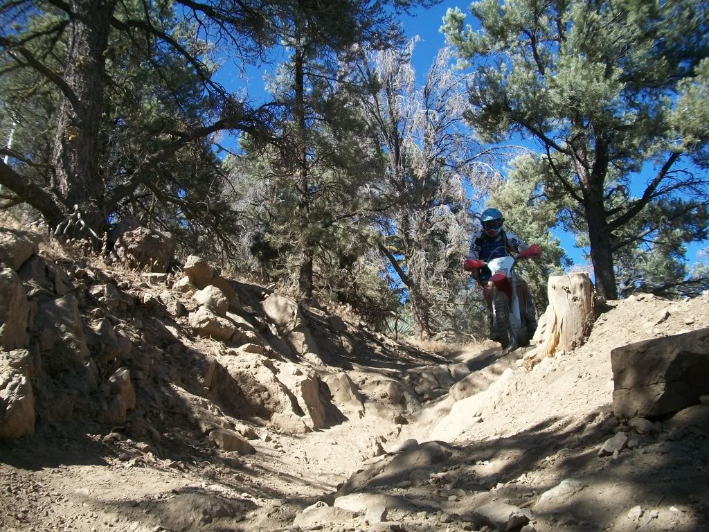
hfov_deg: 56.8
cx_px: 354
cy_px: 266
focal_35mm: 32
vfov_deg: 44.2
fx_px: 655
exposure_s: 1/640
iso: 80
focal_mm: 5.7
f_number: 2.9
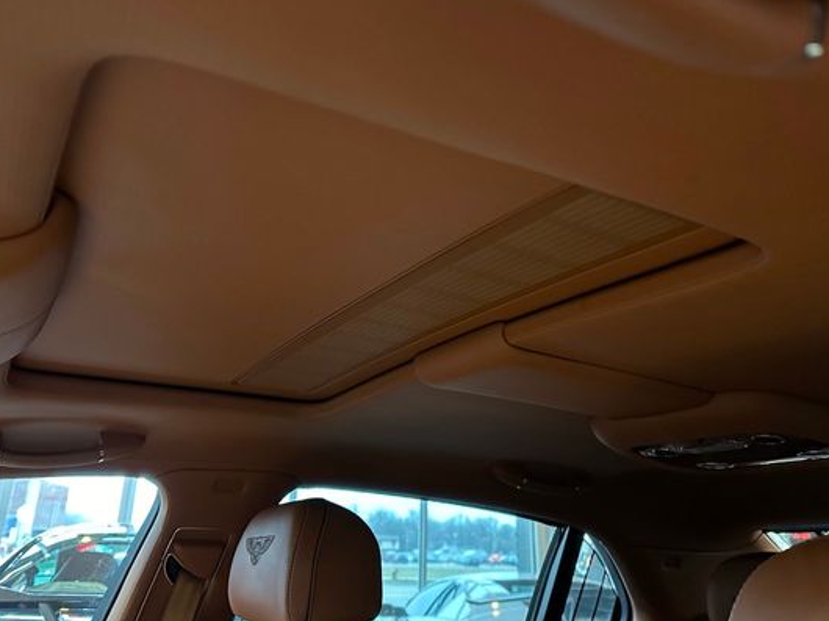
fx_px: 694
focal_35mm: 29
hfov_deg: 61.7
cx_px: 408
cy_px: 285
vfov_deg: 48.1
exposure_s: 1/30
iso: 1000
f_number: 1.78
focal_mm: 6.86
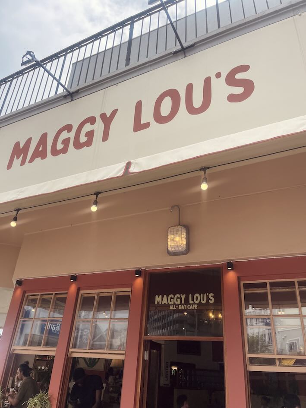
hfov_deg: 54.9
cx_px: 153
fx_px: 295
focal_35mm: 25
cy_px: 204
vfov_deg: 69.4
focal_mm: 5.1
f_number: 1.6
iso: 32
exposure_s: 1/2123
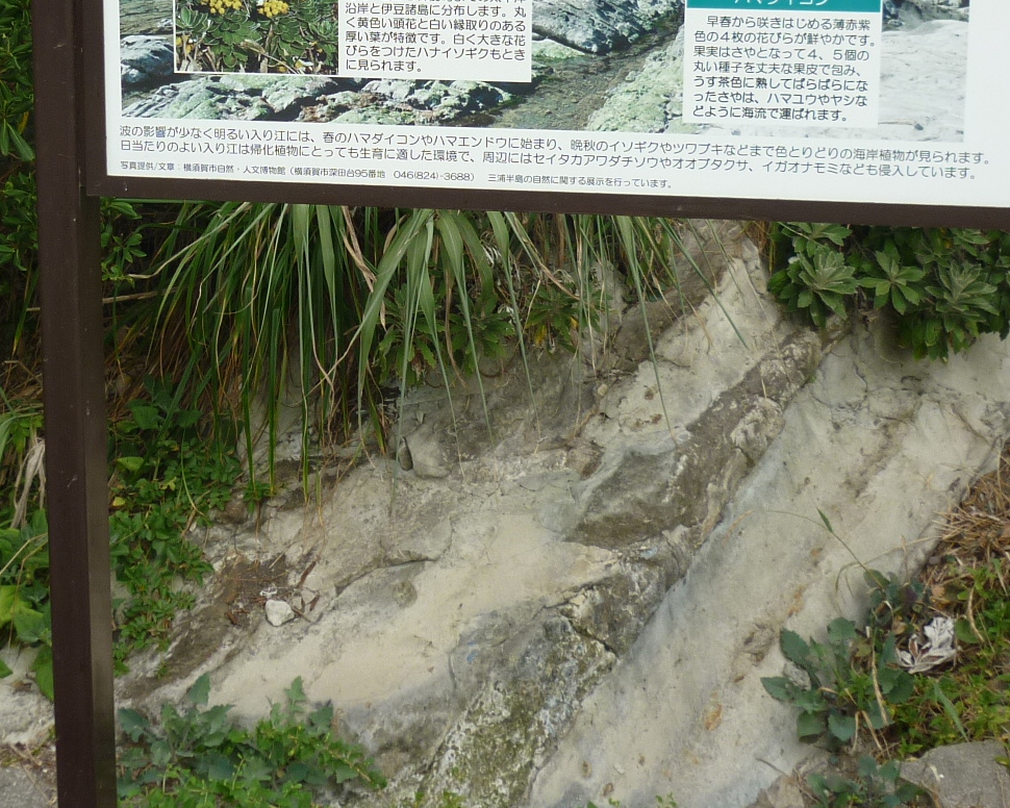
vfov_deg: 21.8
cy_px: 31
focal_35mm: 68
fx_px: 2033
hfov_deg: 27.8
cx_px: 358
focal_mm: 5.5
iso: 80
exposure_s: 1/400
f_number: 2.8
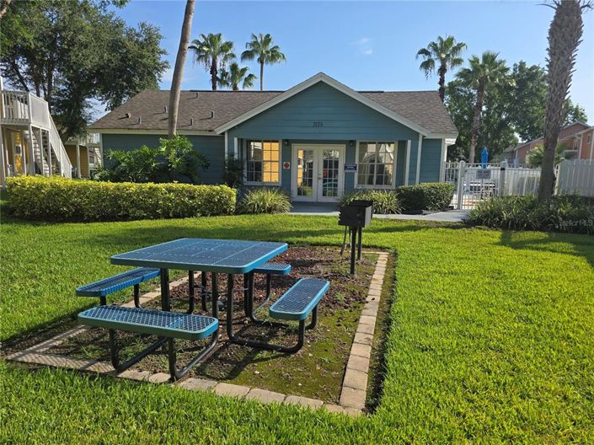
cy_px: 222
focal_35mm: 23
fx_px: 394
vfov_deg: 58.8
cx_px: 297
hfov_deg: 74.0
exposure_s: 1/654
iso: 12
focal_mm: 6.3
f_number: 1.7
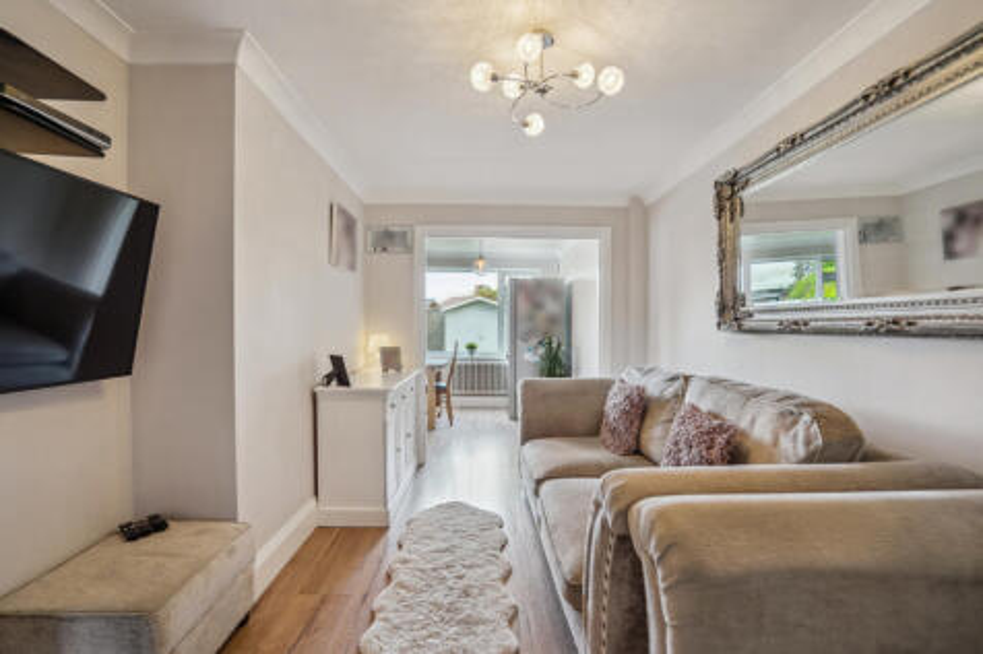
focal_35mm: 16
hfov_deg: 96.8
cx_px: 492
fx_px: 437
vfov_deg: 73.7
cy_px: 327
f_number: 4
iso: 320
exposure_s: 1/60
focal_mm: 16
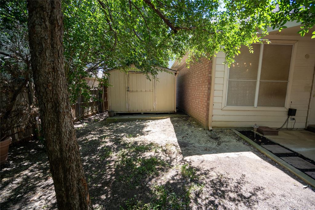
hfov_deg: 96.8
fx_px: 140
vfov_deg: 73.7
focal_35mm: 16
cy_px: 105
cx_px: 158
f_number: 4
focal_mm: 16
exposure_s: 1/125
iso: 100
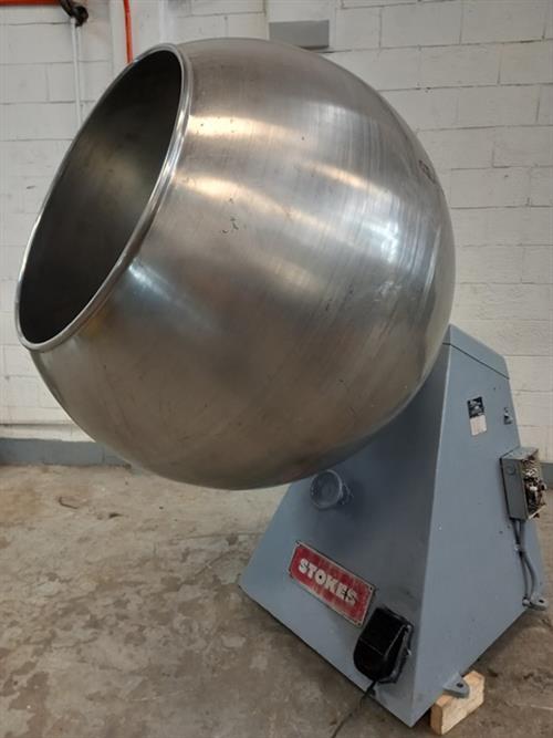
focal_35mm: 25
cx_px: 276
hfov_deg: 54.9
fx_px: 533
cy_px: 369
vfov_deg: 69.4
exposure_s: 1/24
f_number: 2
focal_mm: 4.6
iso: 320
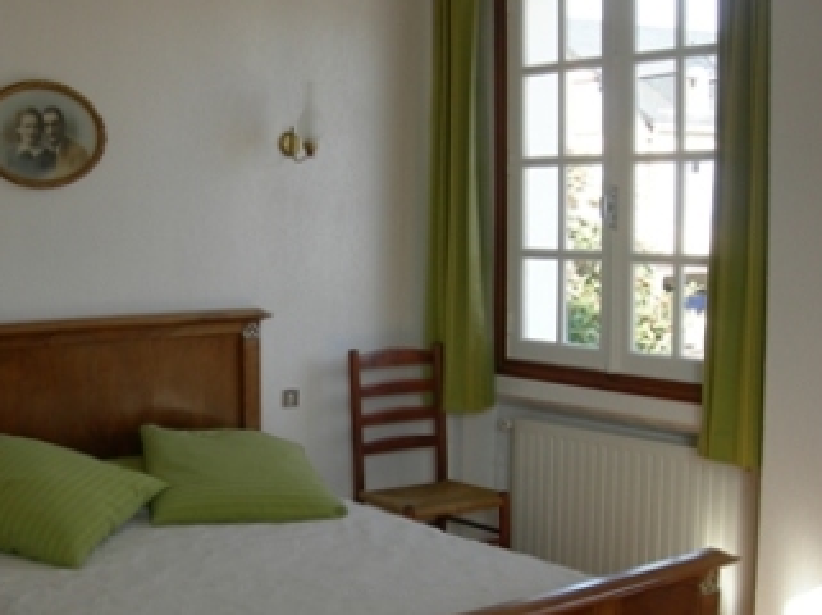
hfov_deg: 35.7
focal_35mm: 53
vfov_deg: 27.5
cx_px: 251
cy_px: 336
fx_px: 1257
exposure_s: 1/55.7
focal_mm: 7.5
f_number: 3.8
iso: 64
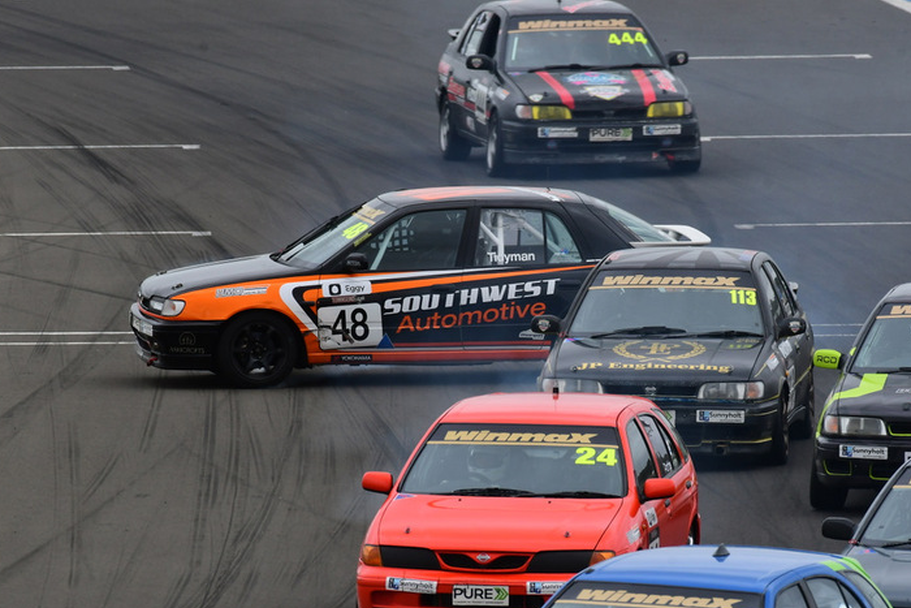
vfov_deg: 1.6
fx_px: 21690
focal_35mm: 857
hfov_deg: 2.4
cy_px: 327
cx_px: 480
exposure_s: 1/640
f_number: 11
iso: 500
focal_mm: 500
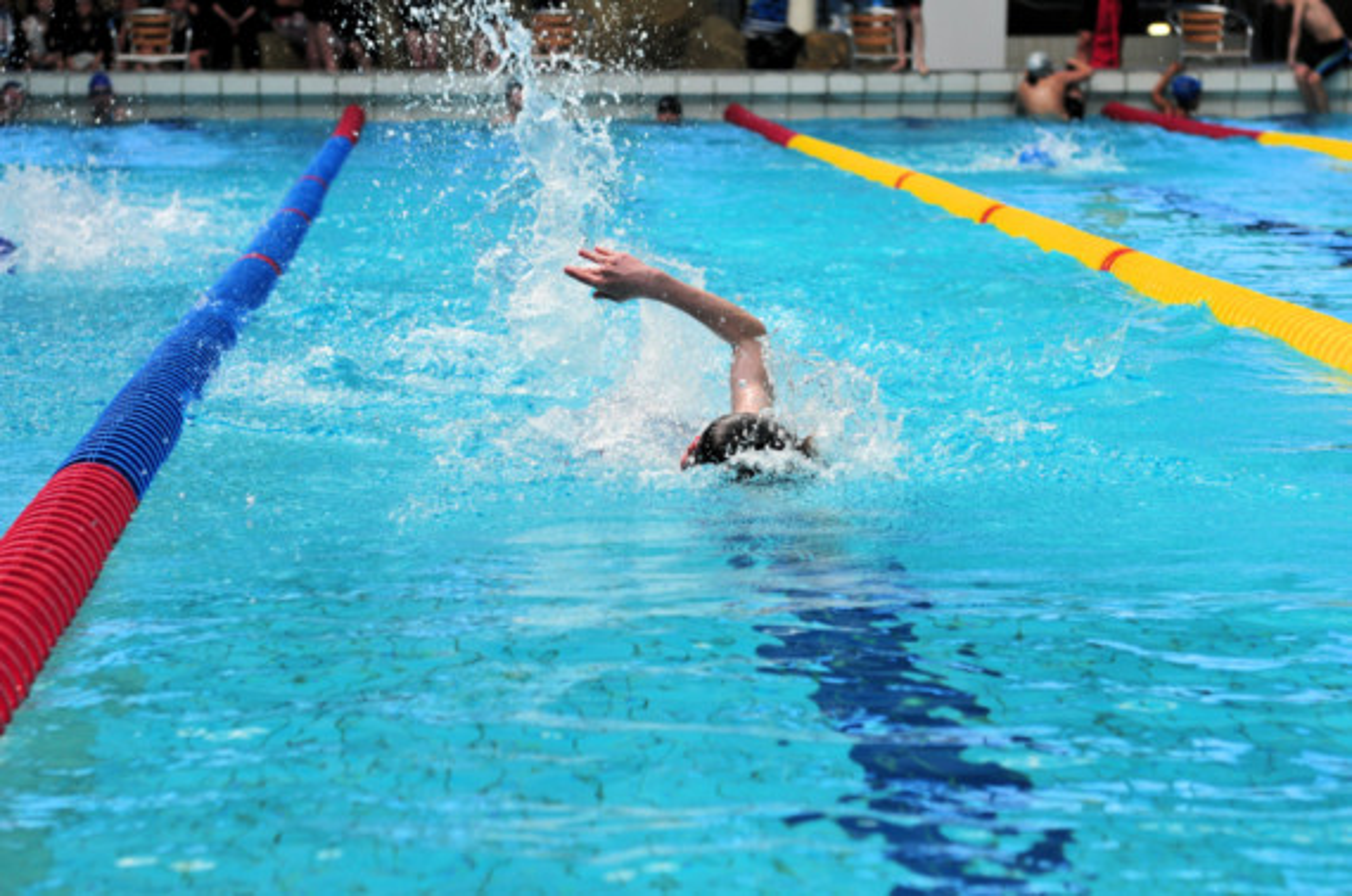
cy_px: 448
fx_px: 3937
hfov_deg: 19.5
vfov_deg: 13.0
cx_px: 676
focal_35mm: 105
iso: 400
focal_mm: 70
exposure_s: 1/640
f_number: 4.5
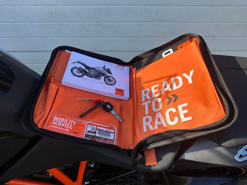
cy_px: 92
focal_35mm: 24
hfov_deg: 71.6
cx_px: 124
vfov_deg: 56.8
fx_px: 171
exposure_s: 1/1916
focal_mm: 6.86
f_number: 1.78
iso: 80
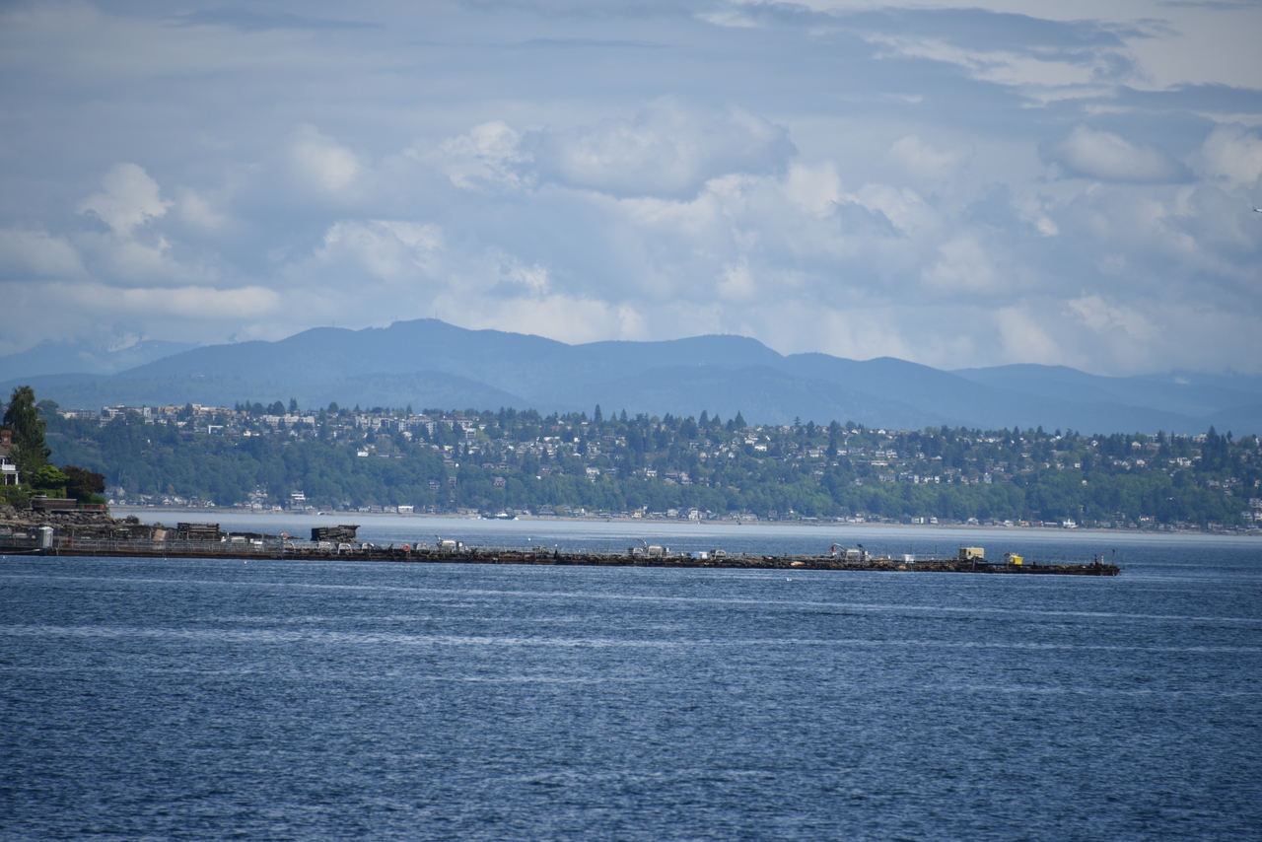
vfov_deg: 4.6
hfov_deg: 6.9
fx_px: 10518
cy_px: 421
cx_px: 631
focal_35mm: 300
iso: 100
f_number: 6.3
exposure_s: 1/640
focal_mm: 300
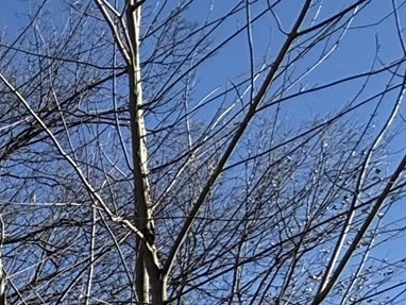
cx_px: -498
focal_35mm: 75
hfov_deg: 16.3
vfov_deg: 15.2
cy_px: 641
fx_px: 880
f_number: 2.2
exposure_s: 1/1050
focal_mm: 2.22
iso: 50
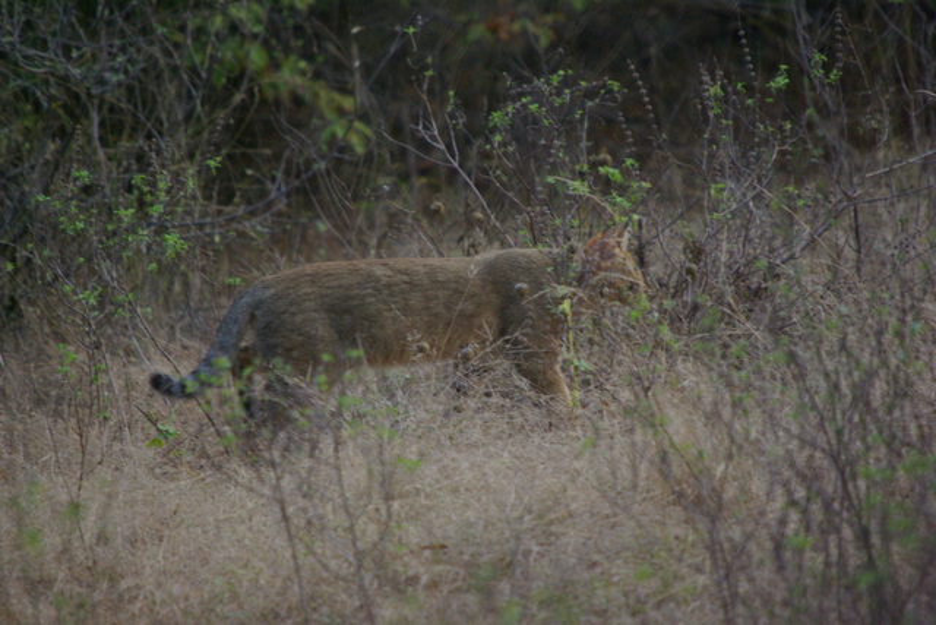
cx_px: 468
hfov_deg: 2.7
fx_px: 19503
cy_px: 312
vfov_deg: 1.8
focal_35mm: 750
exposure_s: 1/350
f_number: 6.7
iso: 800
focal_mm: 500
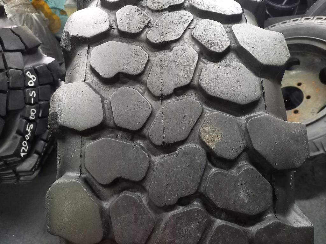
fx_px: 235
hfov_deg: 69.4
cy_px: 122
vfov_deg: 54.9
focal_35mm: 25
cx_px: 163
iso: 800
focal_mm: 4.65
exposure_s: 1/20
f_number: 1.8
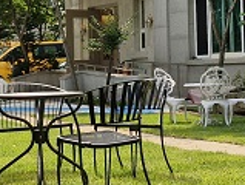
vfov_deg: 14.7
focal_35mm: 101
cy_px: 56
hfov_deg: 19.4
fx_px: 716
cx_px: 126
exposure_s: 1/1264
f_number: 1.8
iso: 50
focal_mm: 5.54
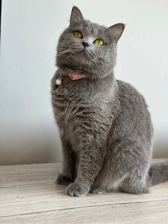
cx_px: 84
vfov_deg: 39.7
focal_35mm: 48
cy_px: 112
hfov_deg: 30.3
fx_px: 311
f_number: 1.78
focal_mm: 6.86
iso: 80
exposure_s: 1/215
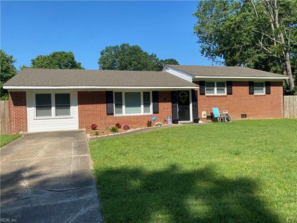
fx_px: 223
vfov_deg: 53.1
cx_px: 148
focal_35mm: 26
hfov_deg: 67.3
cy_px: 112
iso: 32
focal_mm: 4.25
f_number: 1.8
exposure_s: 1/2222
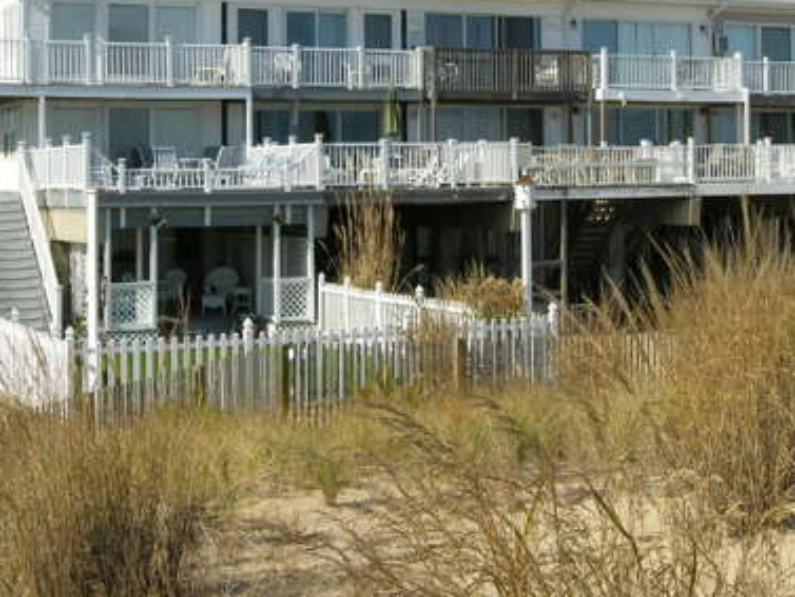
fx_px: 1539
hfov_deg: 28.7
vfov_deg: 21.6
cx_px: 554
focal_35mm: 67
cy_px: 108
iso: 50
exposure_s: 1/214
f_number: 6.8
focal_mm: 9.3
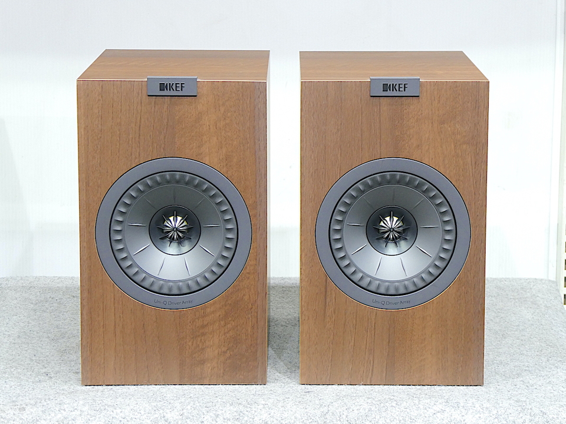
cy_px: 212
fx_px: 1733
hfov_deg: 18.5
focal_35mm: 106
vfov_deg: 14.0
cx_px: 283
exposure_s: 1/4
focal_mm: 19
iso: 200
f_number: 5.1
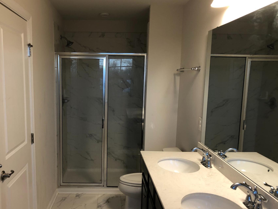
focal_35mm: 34
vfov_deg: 41.7
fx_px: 273
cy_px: 119
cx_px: 117
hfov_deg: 53.7
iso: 32
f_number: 1.8
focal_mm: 3.99
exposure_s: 1/30
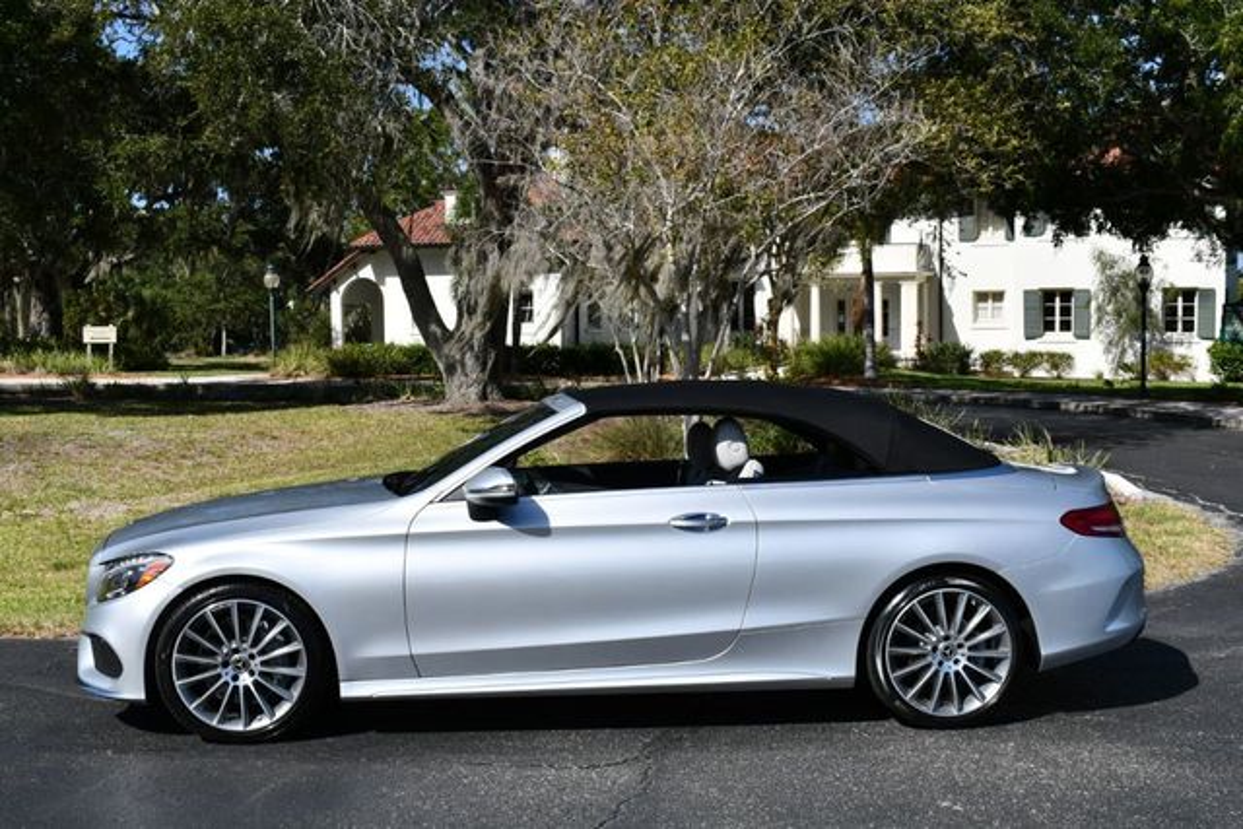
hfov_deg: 42.7
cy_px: 414
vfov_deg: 29.3
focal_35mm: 46
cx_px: 622
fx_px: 1589
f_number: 9
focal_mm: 23
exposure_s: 1/320
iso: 100
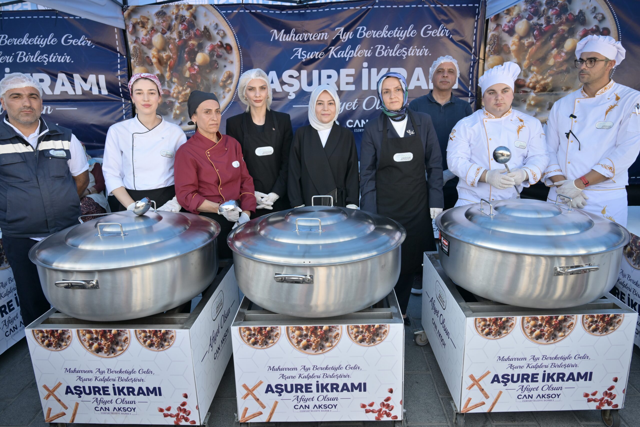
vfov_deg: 53.1
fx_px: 427
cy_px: 214
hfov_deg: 73.7
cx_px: 320
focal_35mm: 24
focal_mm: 24
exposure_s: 1/200
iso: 250
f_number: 4.5
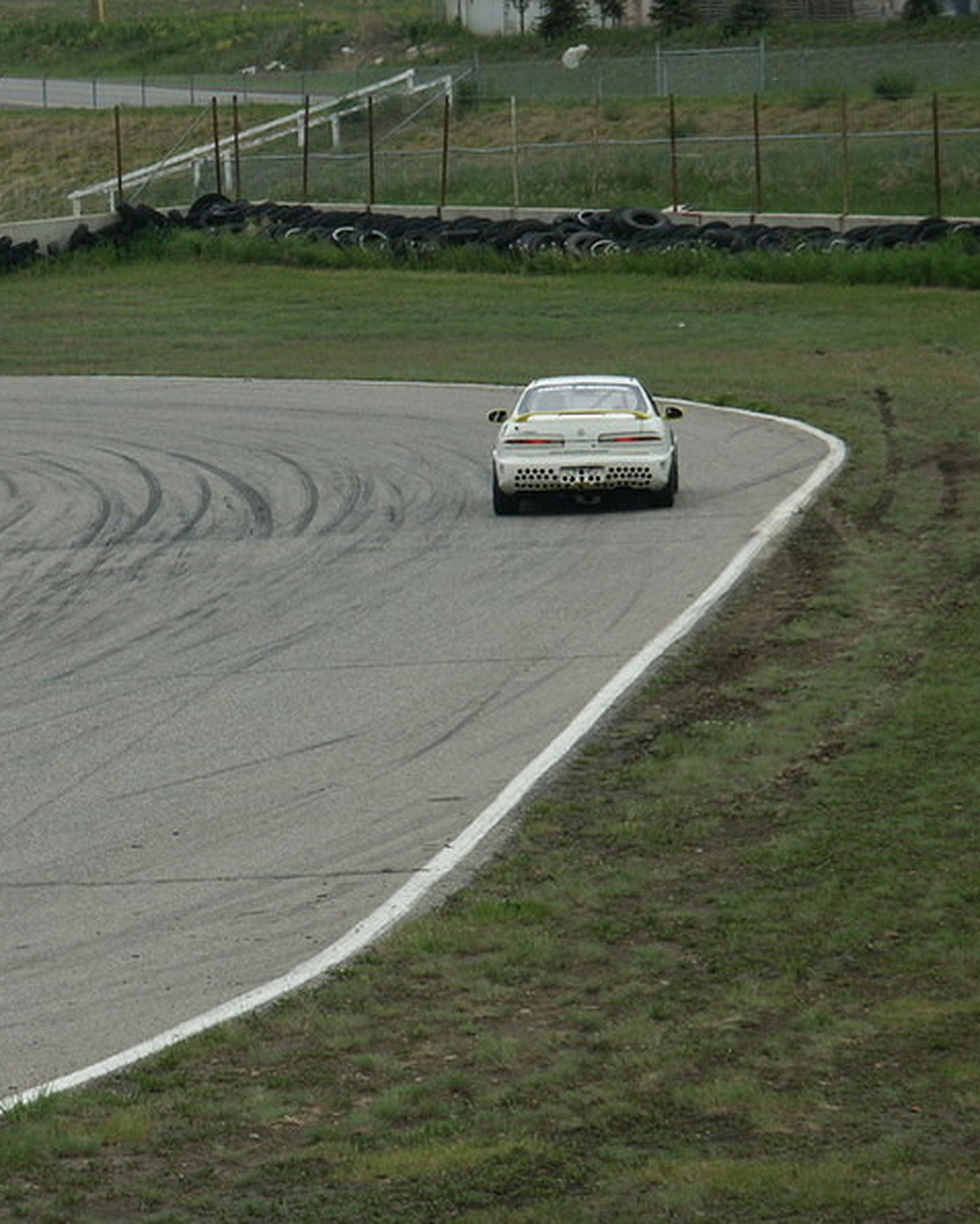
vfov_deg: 7.4
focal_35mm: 262
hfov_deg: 5.9
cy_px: 614
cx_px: 205
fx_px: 9496
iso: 100
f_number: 5.6
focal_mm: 50.69
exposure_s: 1/750
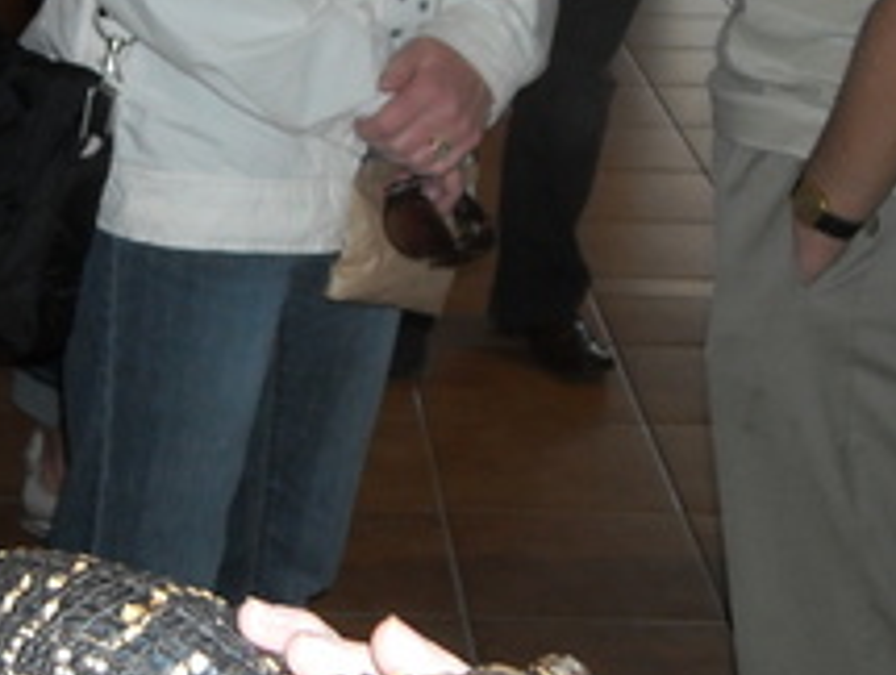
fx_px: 2696
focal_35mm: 104
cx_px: 83
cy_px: 138
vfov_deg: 14.2
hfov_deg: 18.5
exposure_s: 1/60
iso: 100
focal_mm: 5.7
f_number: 2.8
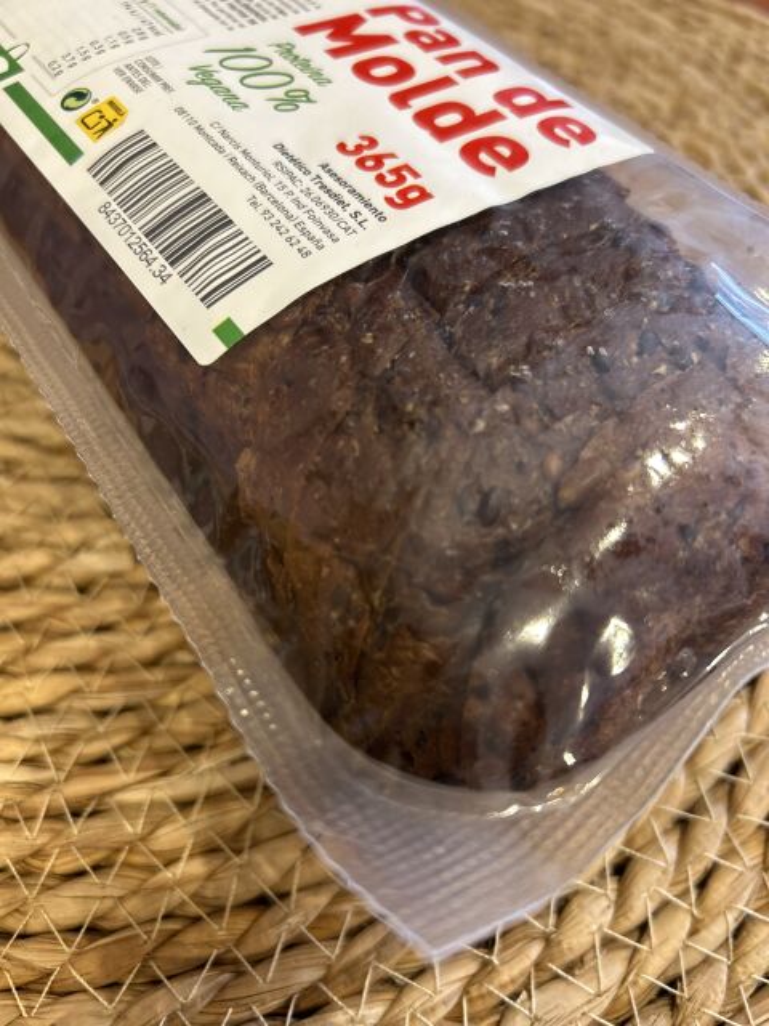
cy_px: 513
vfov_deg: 67.3
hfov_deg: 53.1
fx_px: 770
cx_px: 384
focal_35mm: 26
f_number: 1.5
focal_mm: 5.7
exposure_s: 1/50
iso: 125
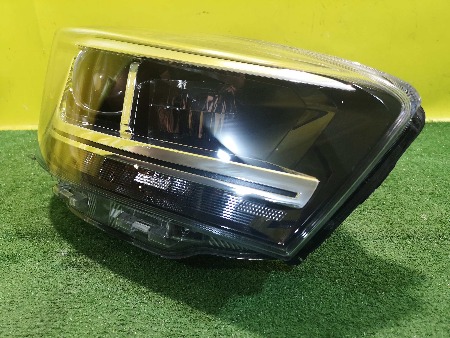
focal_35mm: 27
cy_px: 169
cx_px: 225
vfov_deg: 51.4
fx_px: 351
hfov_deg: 65.3
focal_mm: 5.58
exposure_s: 1/100
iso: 320
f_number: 1.8
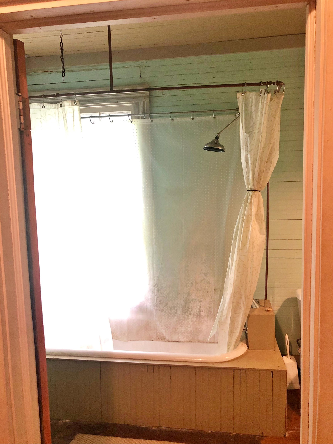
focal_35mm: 28
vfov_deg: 63.5
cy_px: 222
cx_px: 166
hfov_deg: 49.7
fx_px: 359
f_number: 1.8
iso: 80
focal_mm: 4
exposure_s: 1/7
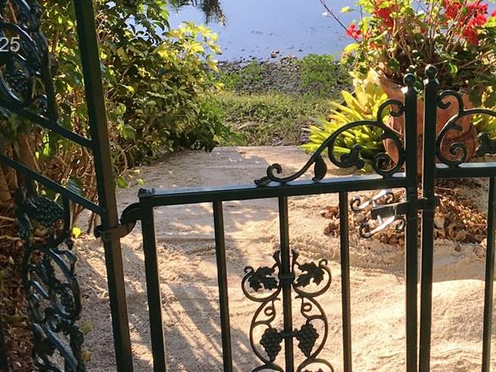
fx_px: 1133
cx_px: 433
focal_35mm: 79
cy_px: 46
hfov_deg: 24.1
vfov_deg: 18.4
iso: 25
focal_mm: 4.15
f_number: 2.2
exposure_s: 1/466
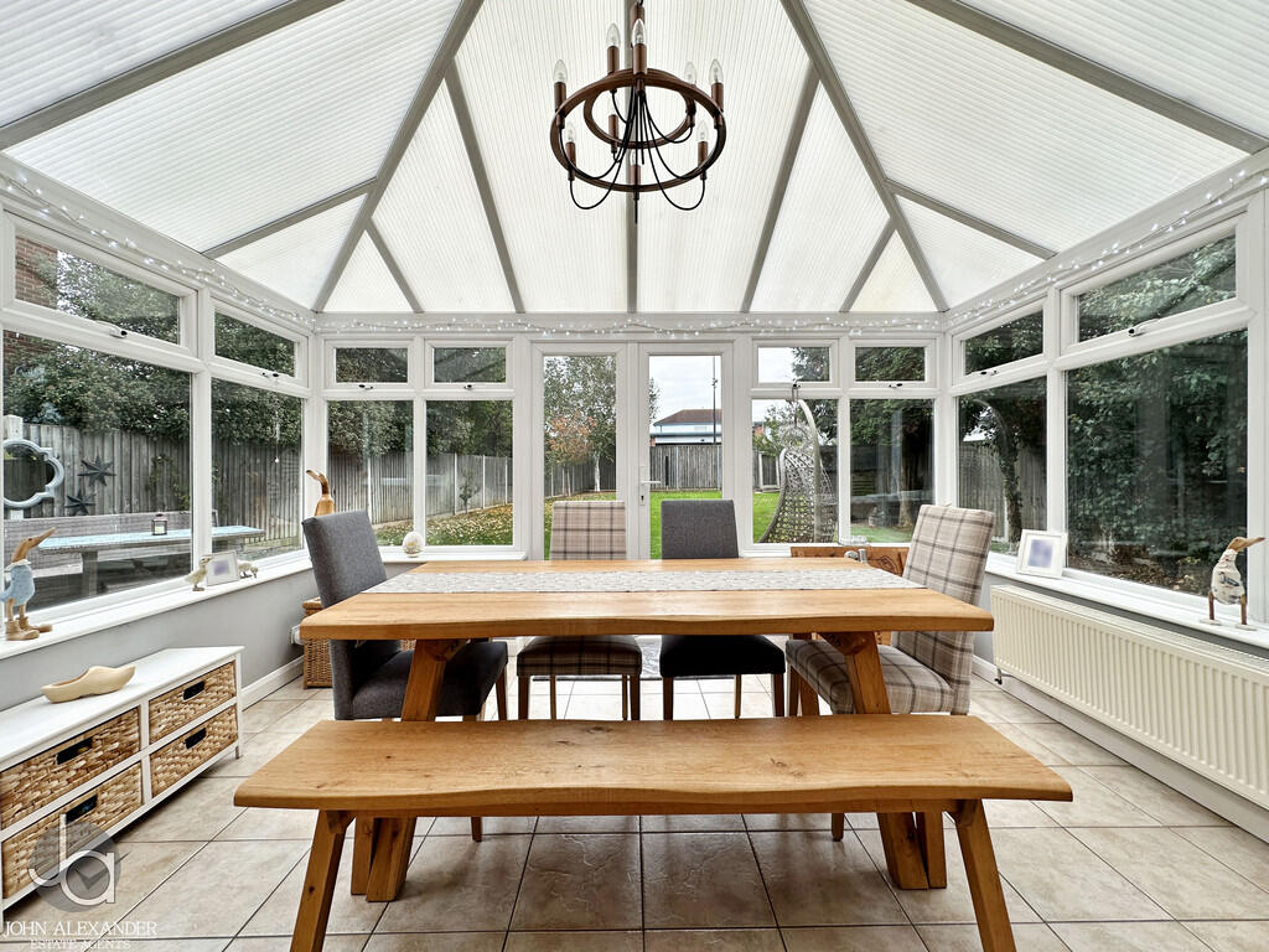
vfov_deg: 85.7
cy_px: 476
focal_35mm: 14
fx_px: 513
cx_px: 634
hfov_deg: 102.1
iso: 50
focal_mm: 2.22
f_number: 2.2
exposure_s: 1/99
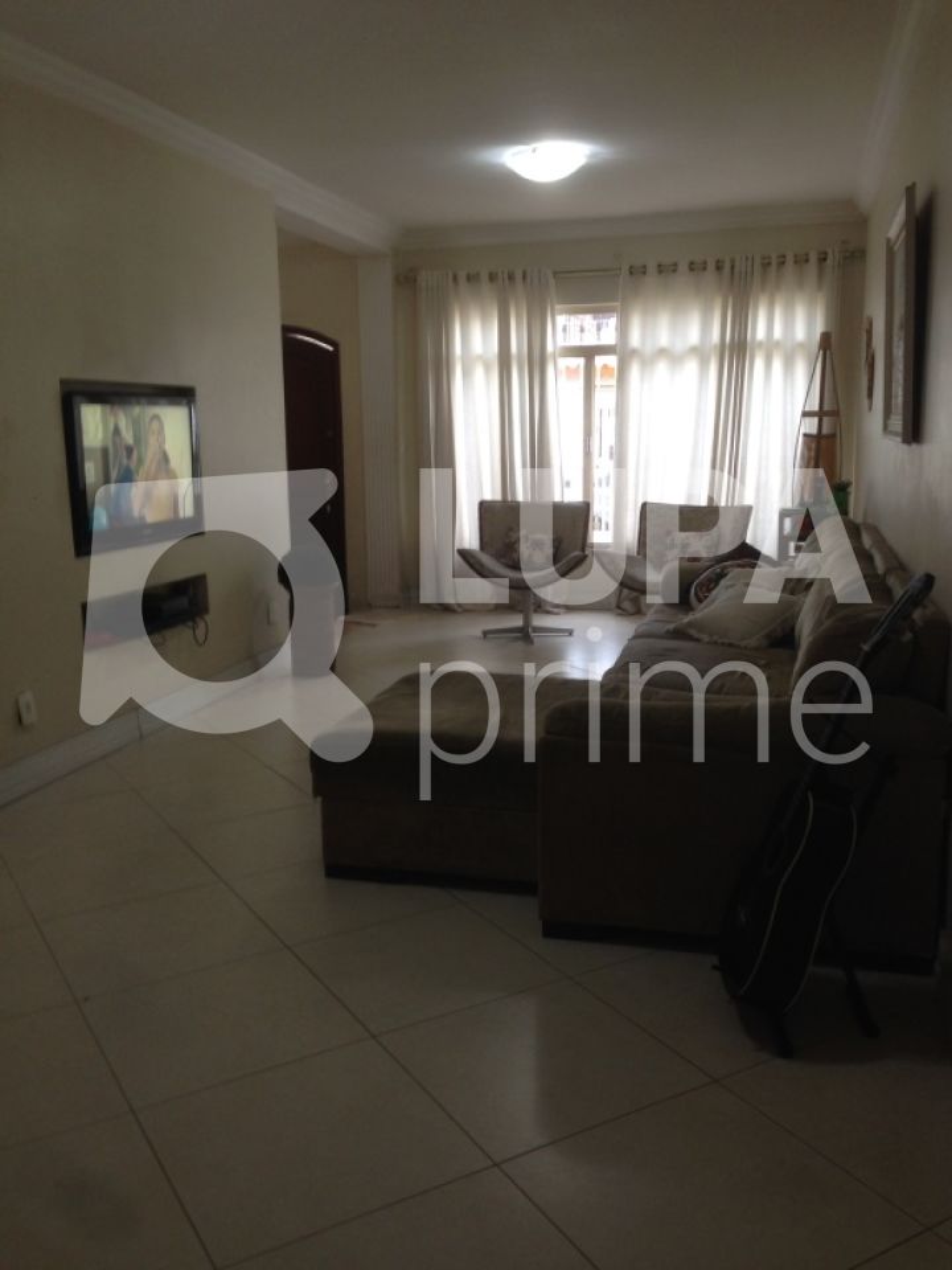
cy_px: 635
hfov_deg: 42.9
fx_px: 1210
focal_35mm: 33
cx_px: 476
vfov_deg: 55.4
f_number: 2.4
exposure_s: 1/20
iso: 64
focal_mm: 4.12
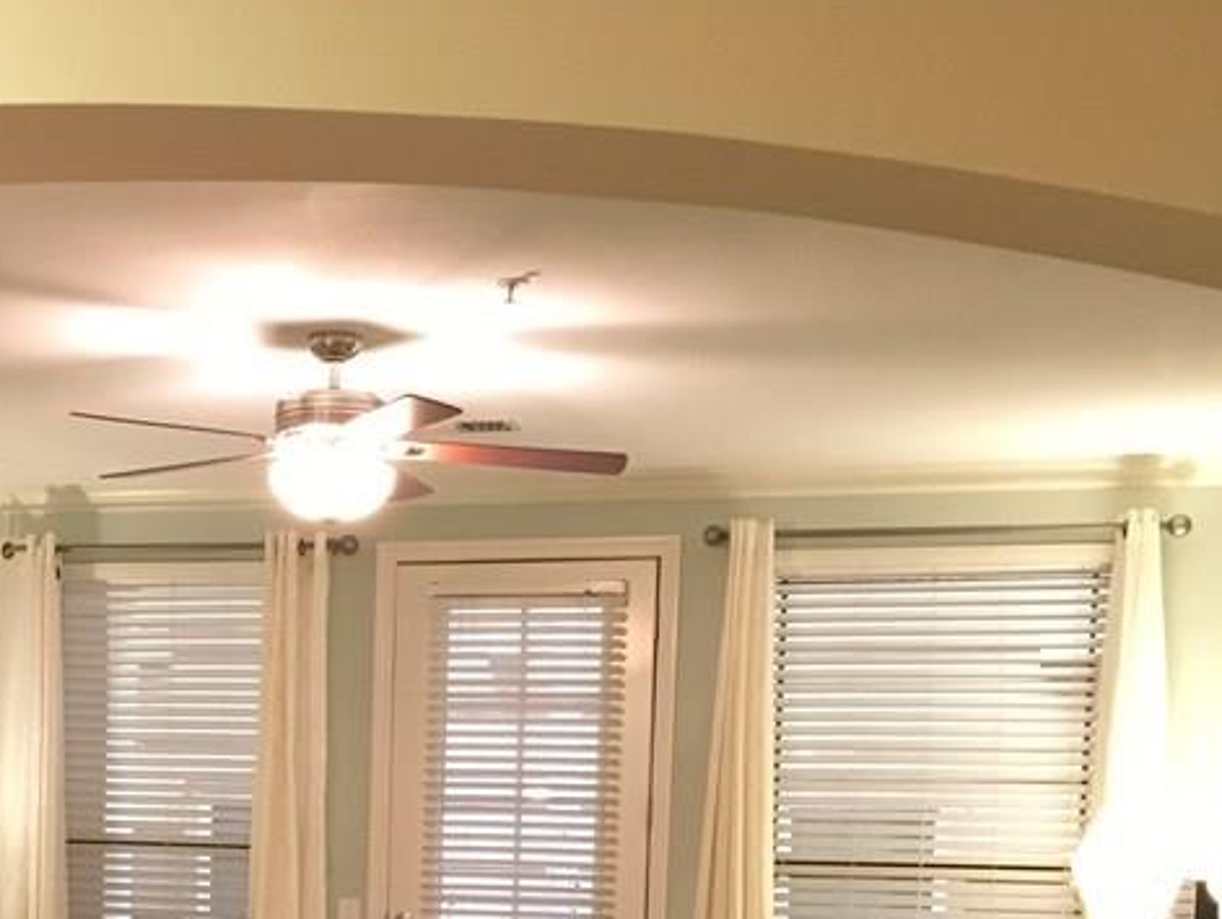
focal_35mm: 63
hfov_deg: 29.8
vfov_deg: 22.2
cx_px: 210
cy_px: 971
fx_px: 2226
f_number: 2.2
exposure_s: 1/15
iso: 200
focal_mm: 4.15
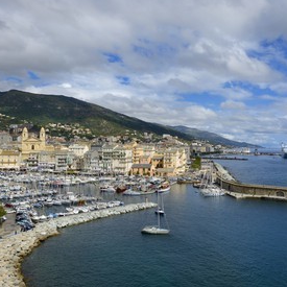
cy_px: 143
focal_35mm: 35
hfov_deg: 45.8
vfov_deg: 47.2
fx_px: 328
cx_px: 210
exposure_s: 1/160
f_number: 20
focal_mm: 27
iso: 200
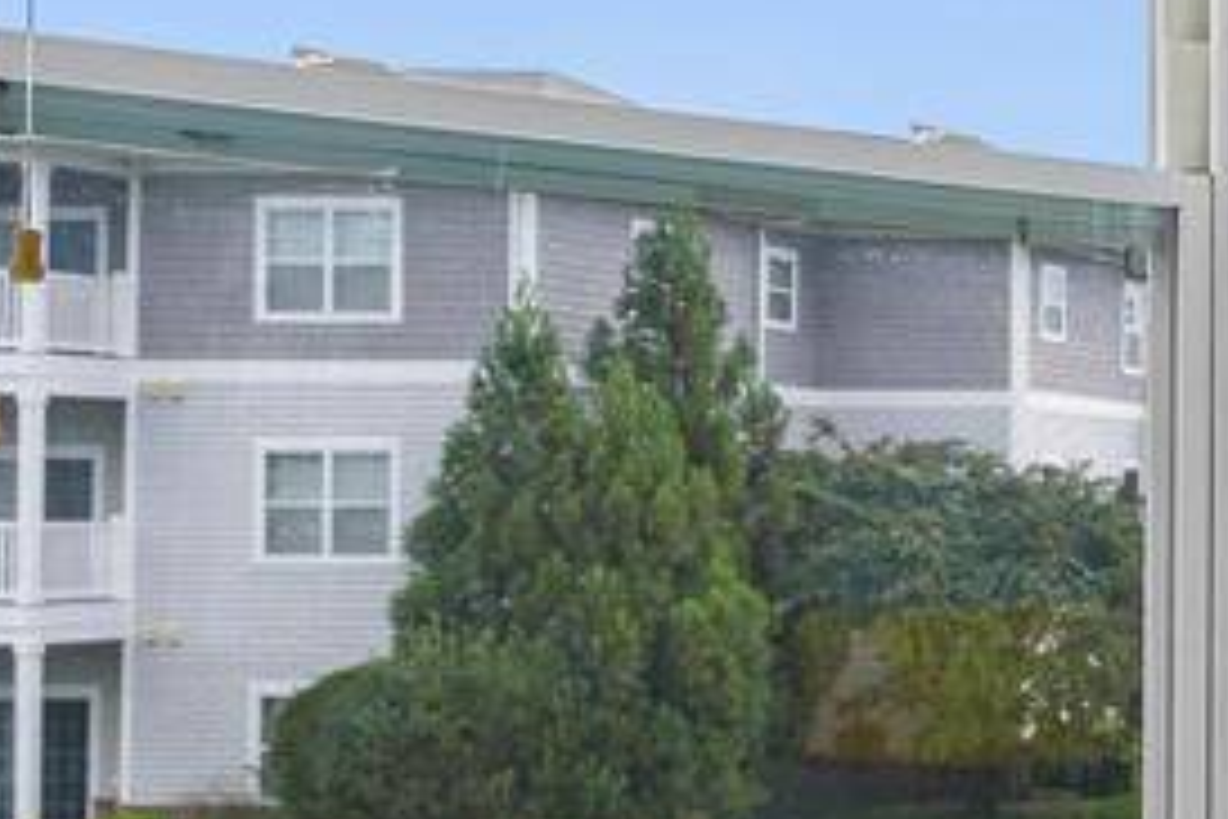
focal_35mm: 75
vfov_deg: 18.2
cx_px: 2168
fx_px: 2558
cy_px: 477
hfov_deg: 20.1
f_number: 8
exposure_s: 1/60
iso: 200
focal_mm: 20
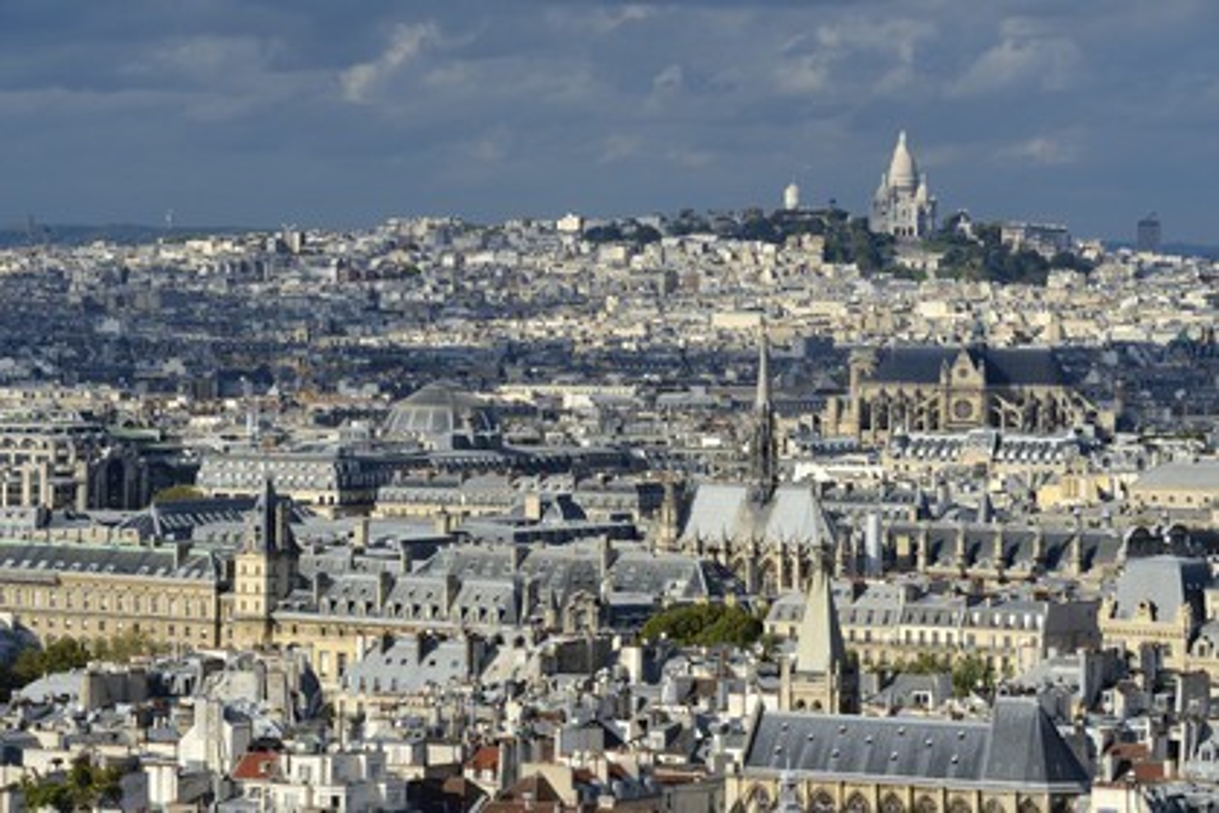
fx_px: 5925
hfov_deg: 11.7
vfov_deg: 7.8
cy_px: 406
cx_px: 610
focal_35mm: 175
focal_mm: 175
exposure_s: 1/250
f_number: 16
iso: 200
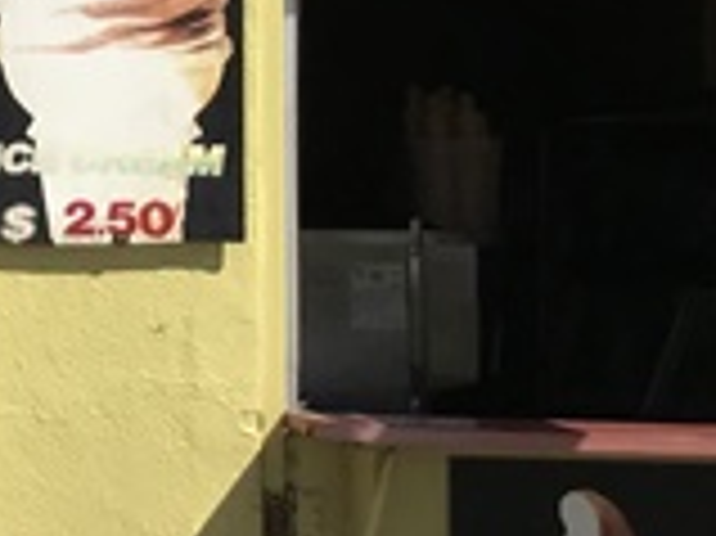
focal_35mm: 169
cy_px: 117
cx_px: -1427
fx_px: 3493
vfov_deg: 8.8
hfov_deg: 9.3
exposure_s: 1/3300
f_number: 1.8
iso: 20
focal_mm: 3.99
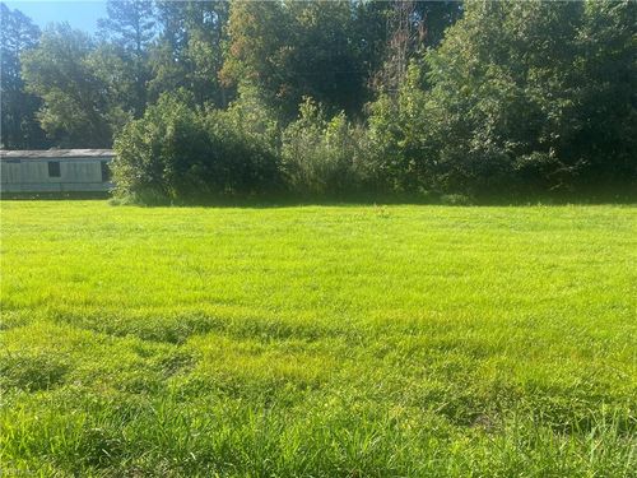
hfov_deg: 67.3
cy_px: 239
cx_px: 318
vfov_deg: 53.1
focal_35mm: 26
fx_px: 478
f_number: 1.8
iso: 32
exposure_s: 1/1330
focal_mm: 4.25
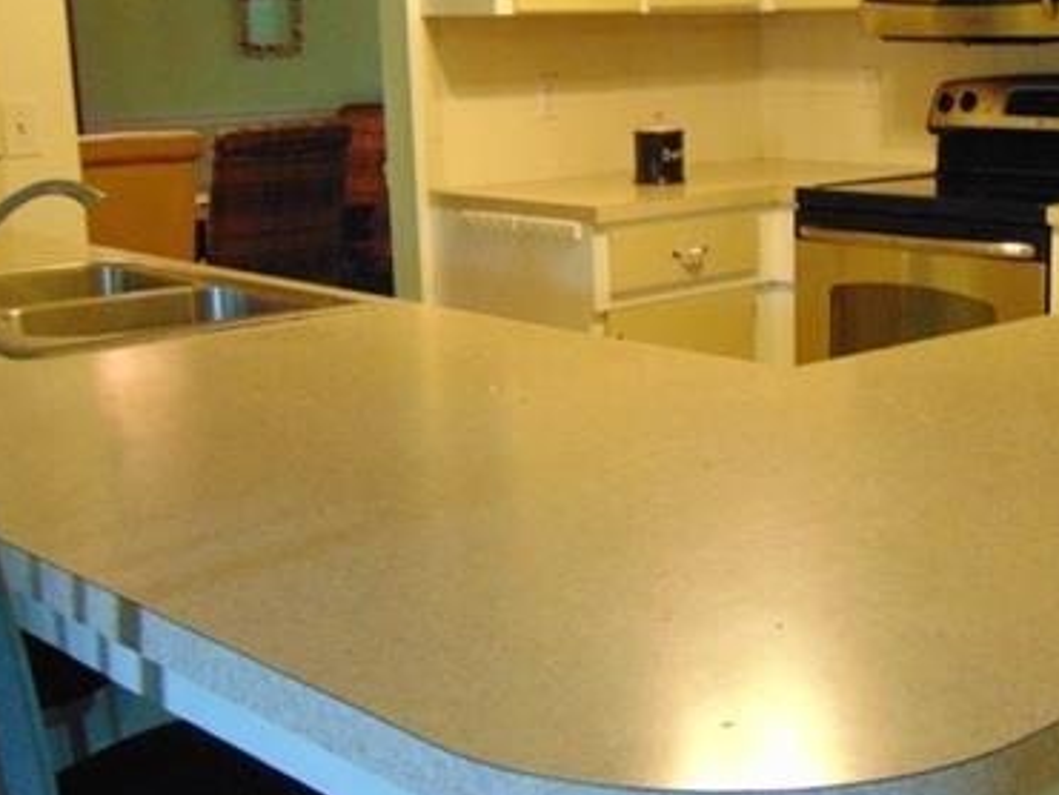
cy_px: 398
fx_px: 1653
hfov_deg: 35.1
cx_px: 718
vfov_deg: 27.1
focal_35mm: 54
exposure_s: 1/25
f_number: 3
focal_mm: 4.5
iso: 400
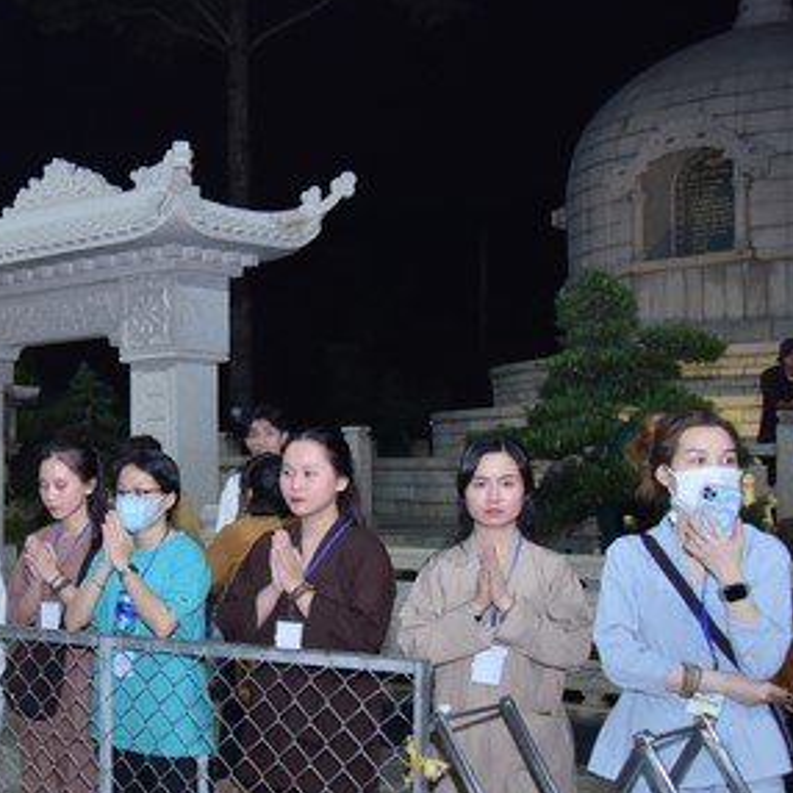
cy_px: 488
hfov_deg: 26.8
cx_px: -30
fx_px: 1555
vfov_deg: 28.5
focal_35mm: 60
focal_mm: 31
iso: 1000
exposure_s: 1/80
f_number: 4
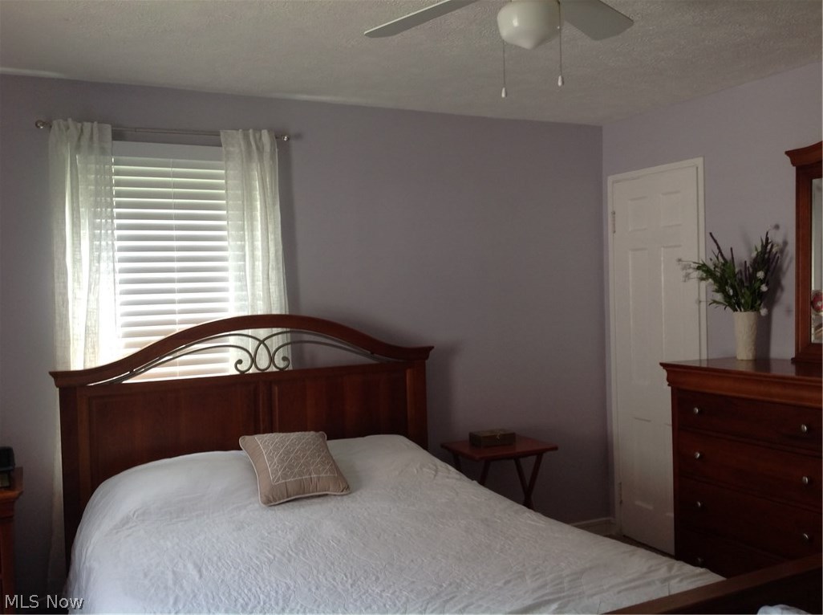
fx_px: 831
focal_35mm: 35
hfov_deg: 52.7
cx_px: 412
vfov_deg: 40.6
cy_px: 308
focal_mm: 4.28
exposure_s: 1/20
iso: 50
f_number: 2.4
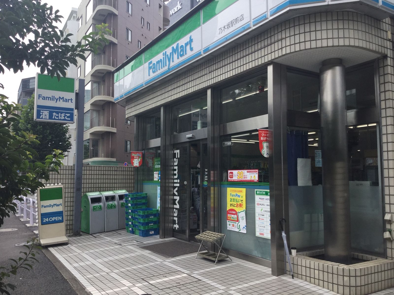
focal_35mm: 31
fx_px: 353
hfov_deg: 58.4
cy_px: 148
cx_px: 197
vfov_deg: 45.4
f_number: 2.4
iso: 25
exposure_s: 1/574
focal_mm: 3.3
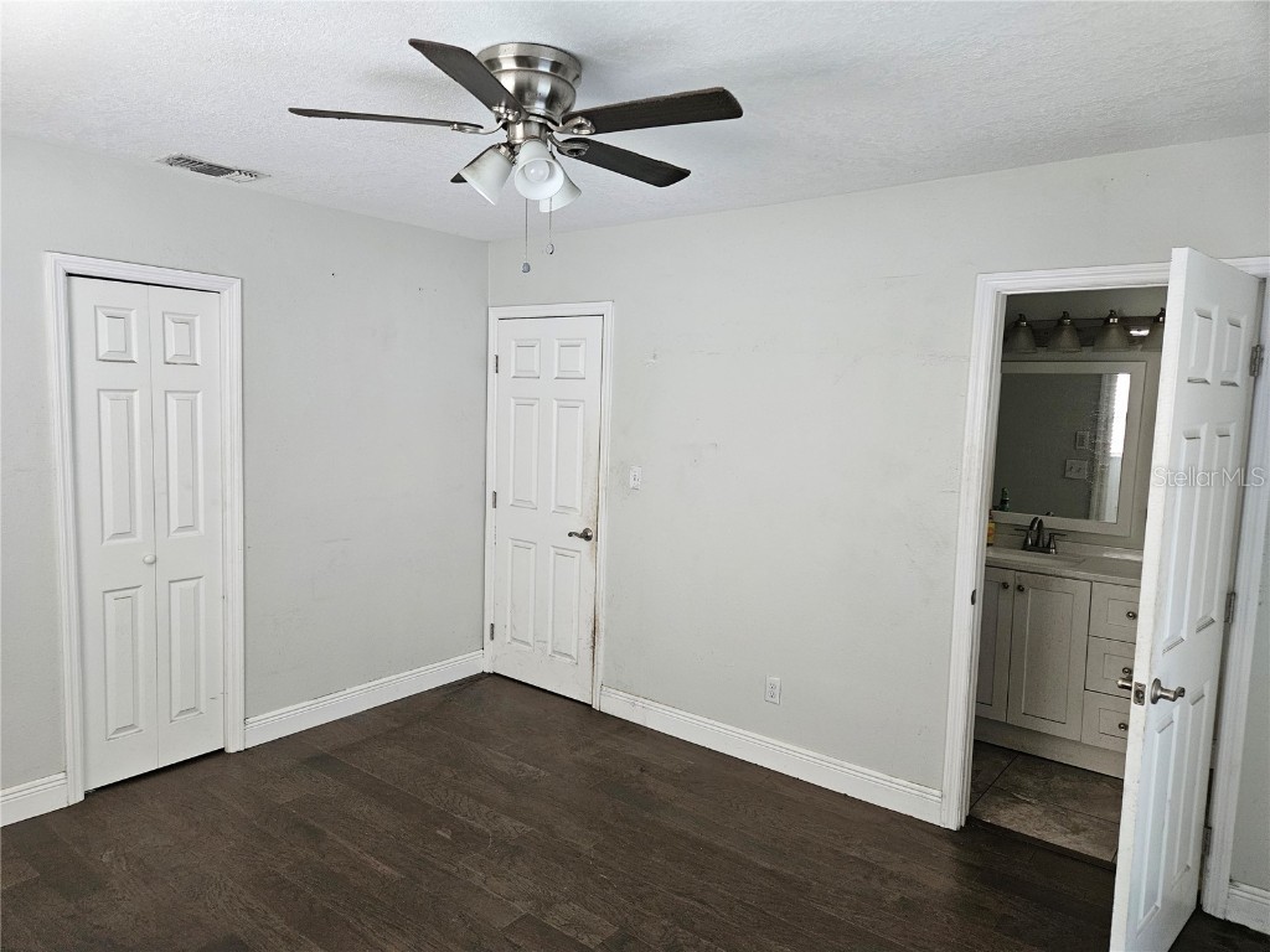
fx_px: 844
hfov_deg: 73.9
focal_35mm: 23
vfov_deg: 58.9
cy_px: 476
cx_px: 635
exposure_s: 1/240
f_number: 1.8
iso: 400
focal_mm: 5.4
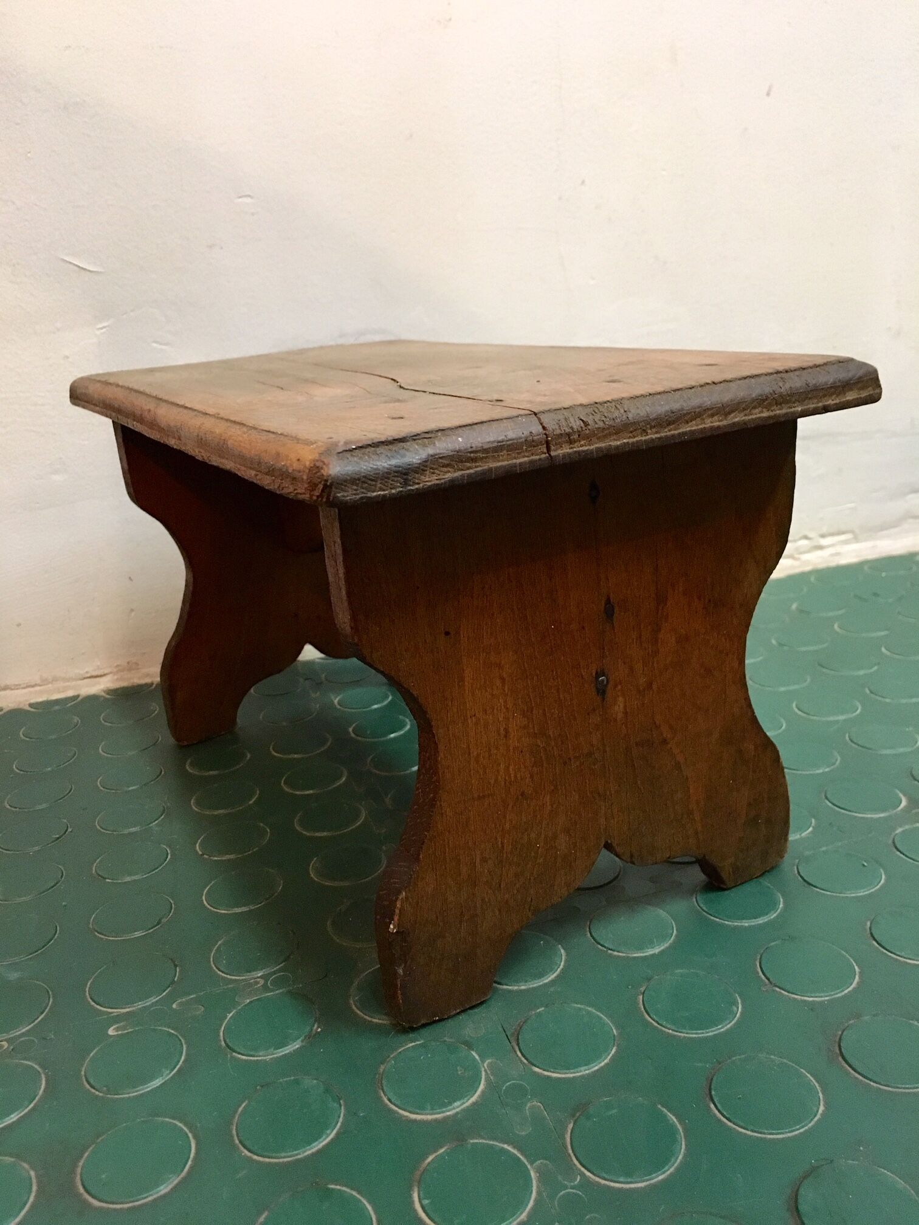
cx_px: 460
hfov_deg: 48.2
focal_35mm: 29
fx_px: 1027
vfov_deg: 61.7
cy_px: 612
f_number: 2.2
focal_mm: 4.15
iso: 200
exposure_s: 1/25
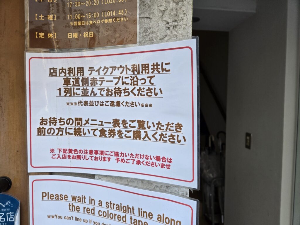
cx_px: 150
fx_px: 199
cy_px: 112
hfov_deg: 73.9
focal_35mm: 23
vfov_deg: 58.9
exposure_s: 1/180
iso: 64
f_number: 1.8
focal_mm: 5.4
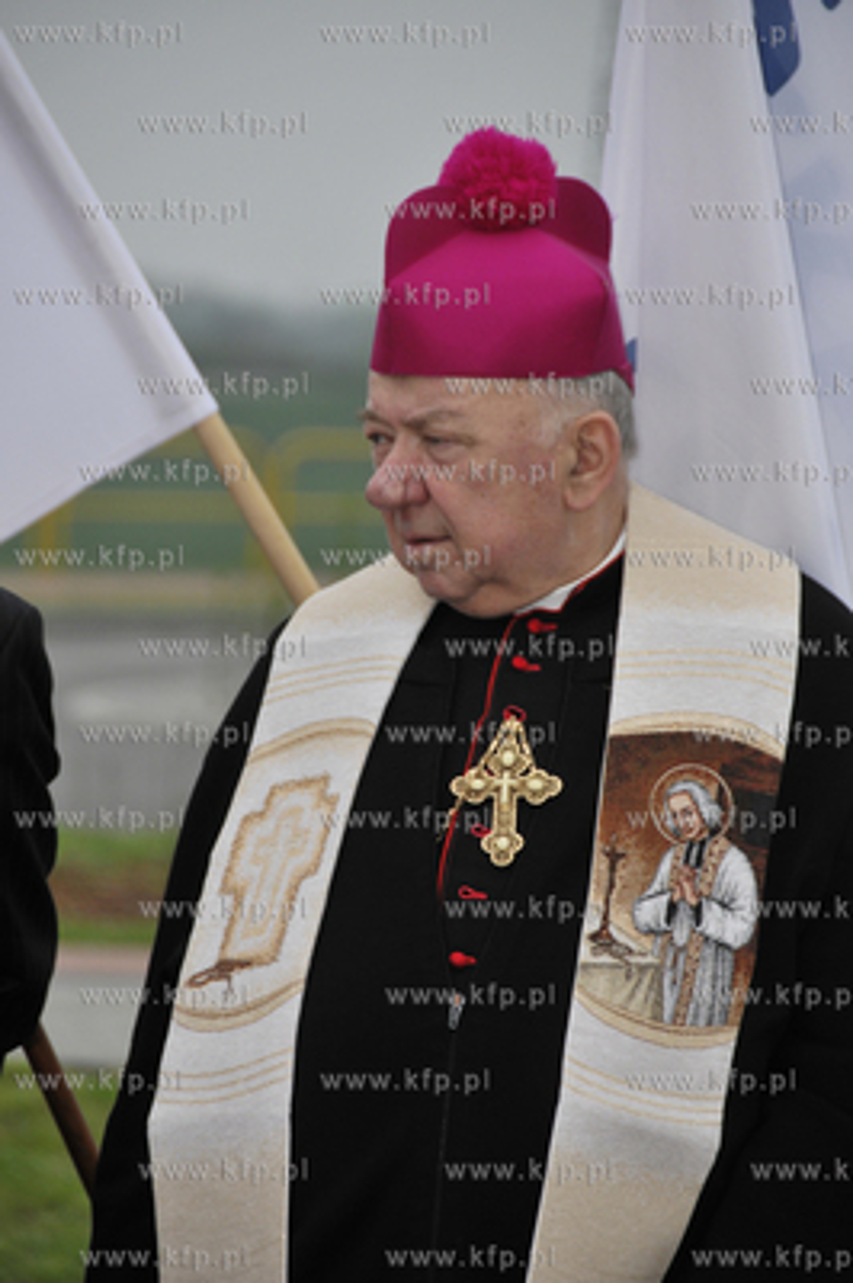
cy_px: 642
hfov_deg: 4.6
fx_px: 10680
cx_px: 426
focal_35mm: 300
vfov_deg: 6.9
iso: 400
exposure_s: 1/1000
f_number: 5.6
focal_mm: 200
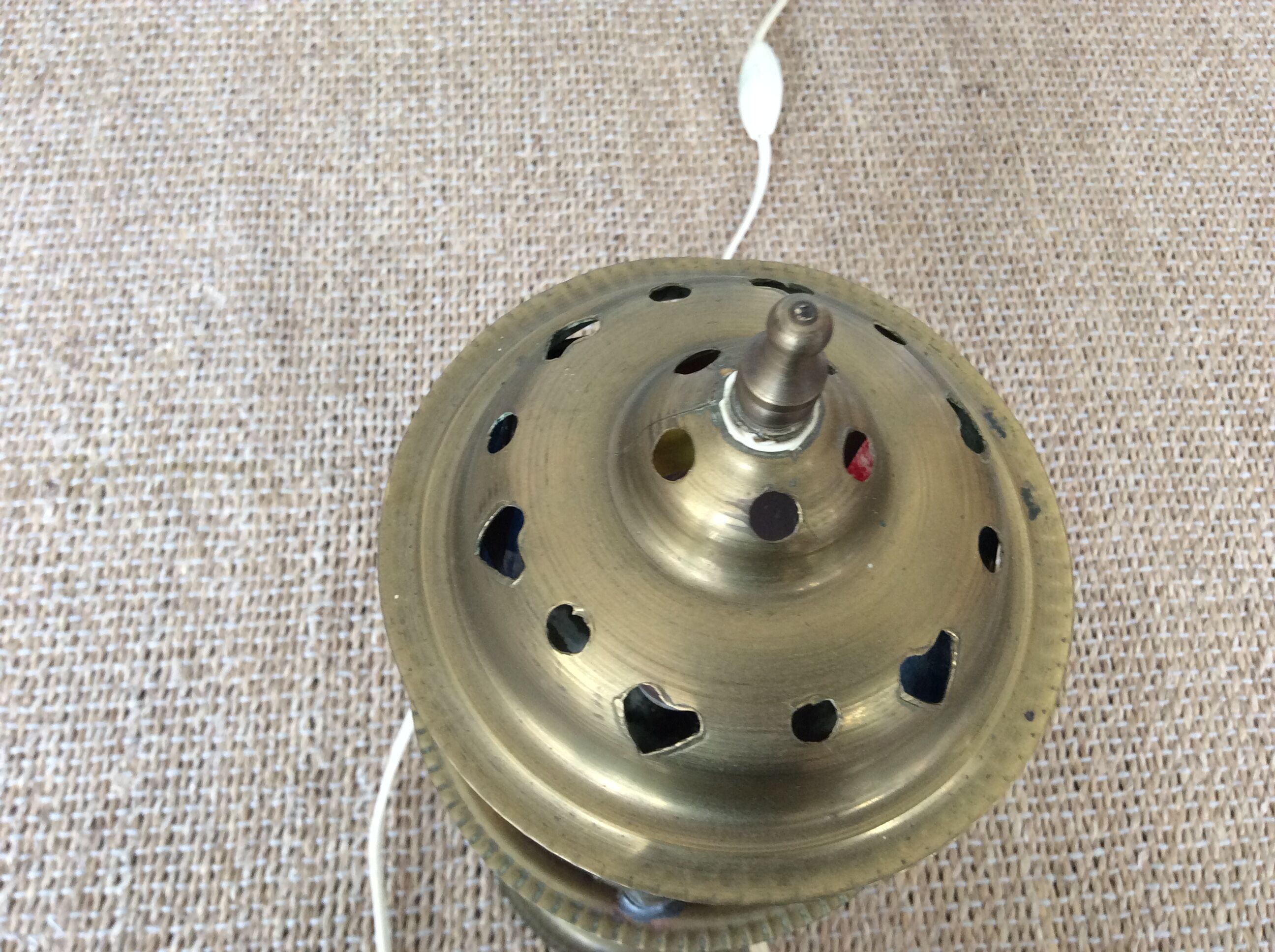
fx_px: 1177
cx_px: 638
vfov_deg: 44.1
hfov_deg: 56.9
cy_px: 476
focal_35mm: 32
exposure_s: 1/25
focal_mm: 3.3
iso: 80
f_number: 2.4
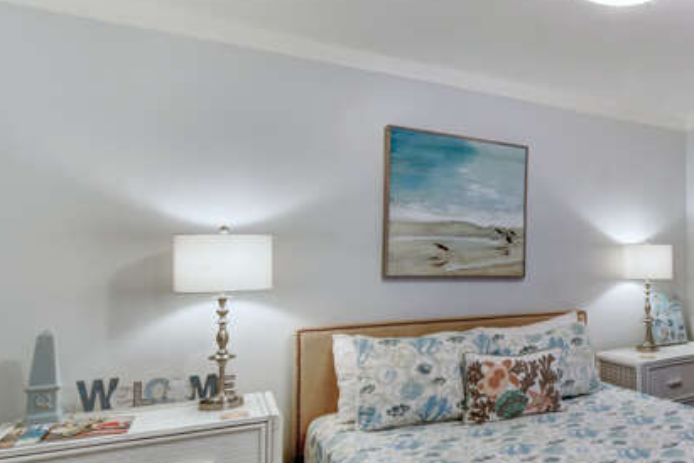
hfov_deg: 57.0
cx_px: 616
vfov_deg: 46.4
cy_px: 232
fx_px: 540
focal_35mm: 28
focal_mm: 10
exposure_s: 1/40
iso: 400
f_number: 8
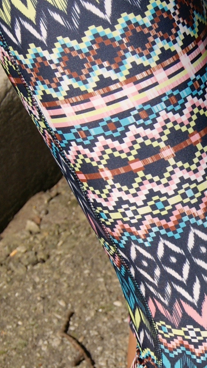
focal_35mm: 183
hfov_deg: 6.6
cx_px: 273
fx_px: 1783
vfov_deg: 11.8
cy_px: 264
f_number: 9
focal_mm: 35
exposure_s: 1/500
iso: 100
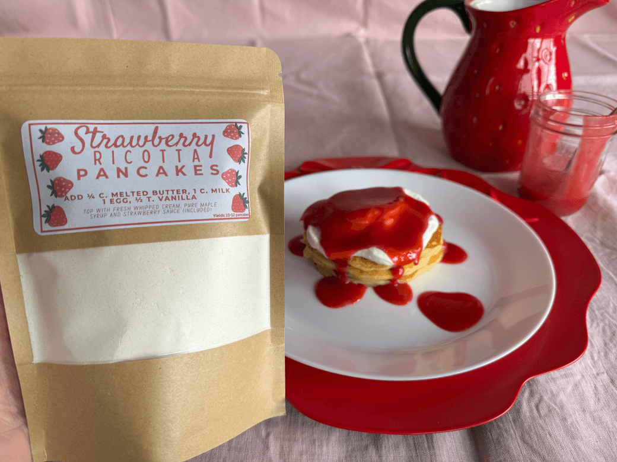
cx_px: 308
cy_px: 231
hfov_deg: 71.6
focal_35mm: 24
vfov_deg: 56.8
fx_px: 428
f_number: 1.78
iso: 64
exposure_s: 1/148
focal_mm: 6.76
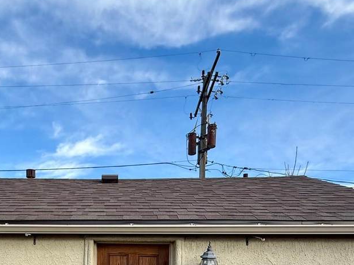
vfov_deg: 41.7
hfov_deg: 60.1
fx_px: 296
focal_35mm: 29
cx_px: 116
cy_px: 267
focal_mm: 2.22
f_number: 2.2
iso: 50
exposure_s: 1/607
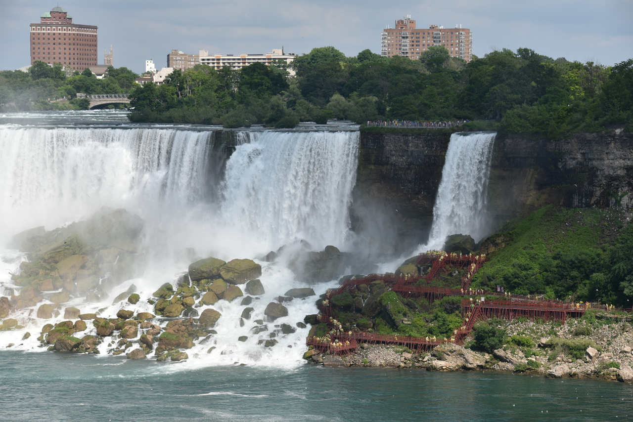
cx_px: 316
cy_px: 211
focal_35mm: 100
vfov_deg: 13.7
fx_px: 1759
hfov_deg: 20.4
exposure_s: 1/320
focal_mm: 100
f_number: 9
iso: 100
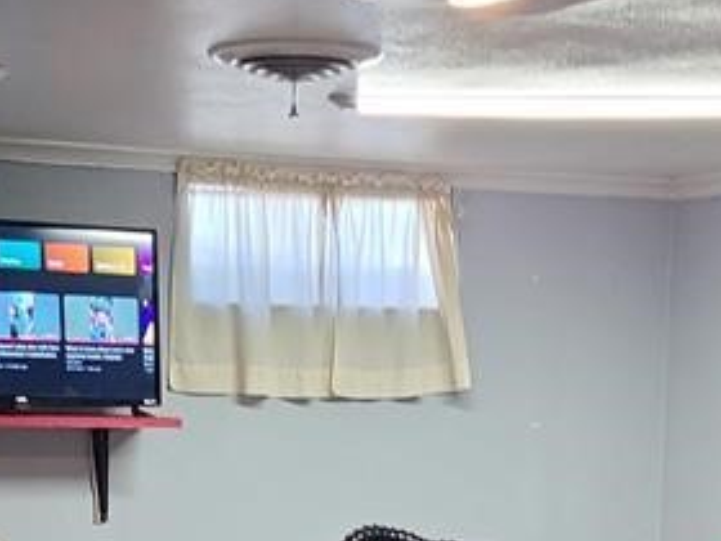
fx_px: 1979
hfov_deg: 20.6
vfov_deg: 14.4
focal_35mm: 95
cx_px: 422
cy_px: 853
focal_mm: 5.4
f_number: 1.8
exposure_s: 1/40
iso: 200
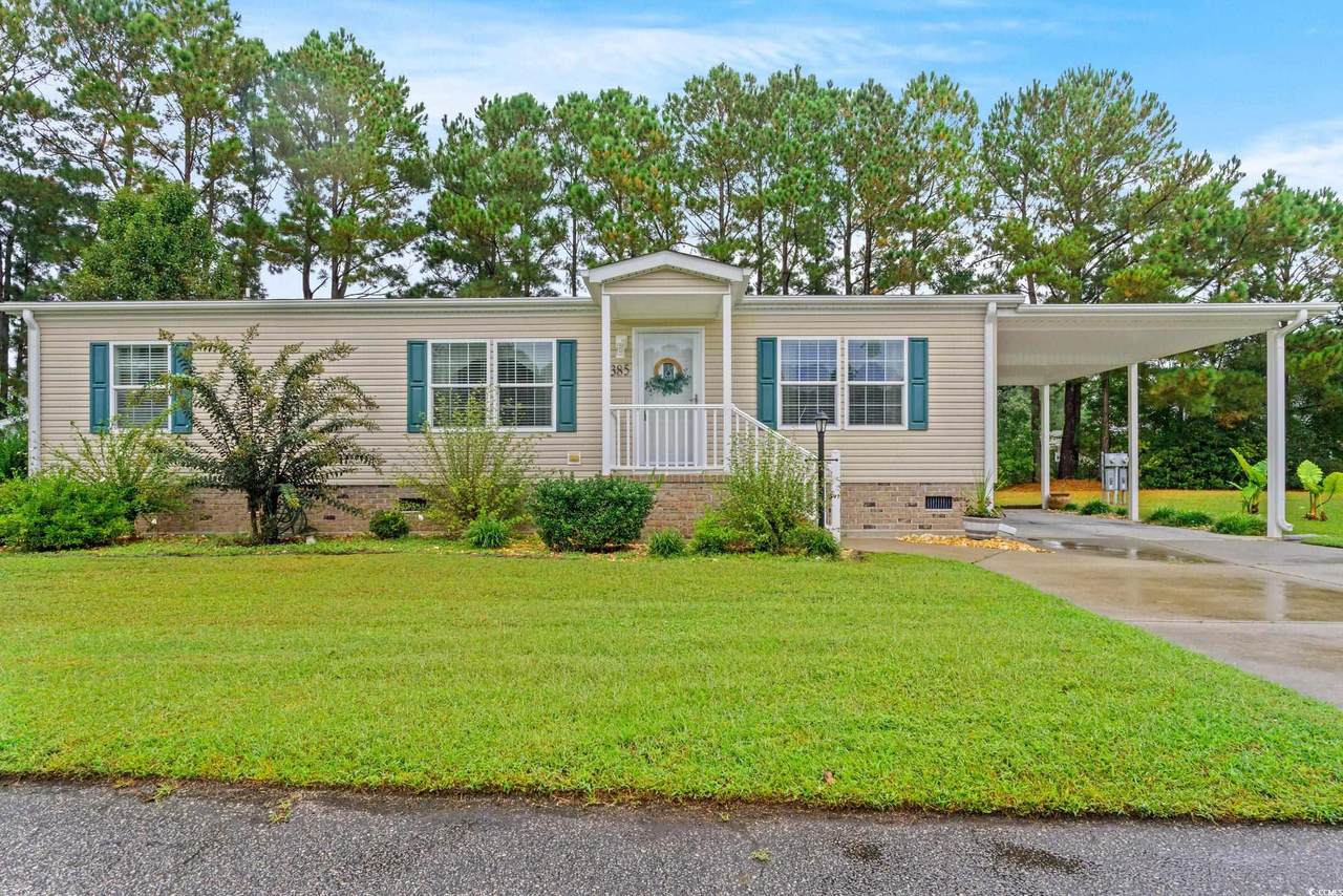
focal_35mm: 20
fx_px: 728
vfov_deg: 63.2
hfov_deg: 85.4
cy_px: 448
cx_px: 672
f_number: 9
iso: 250
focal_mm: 19.5
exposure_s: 1/320
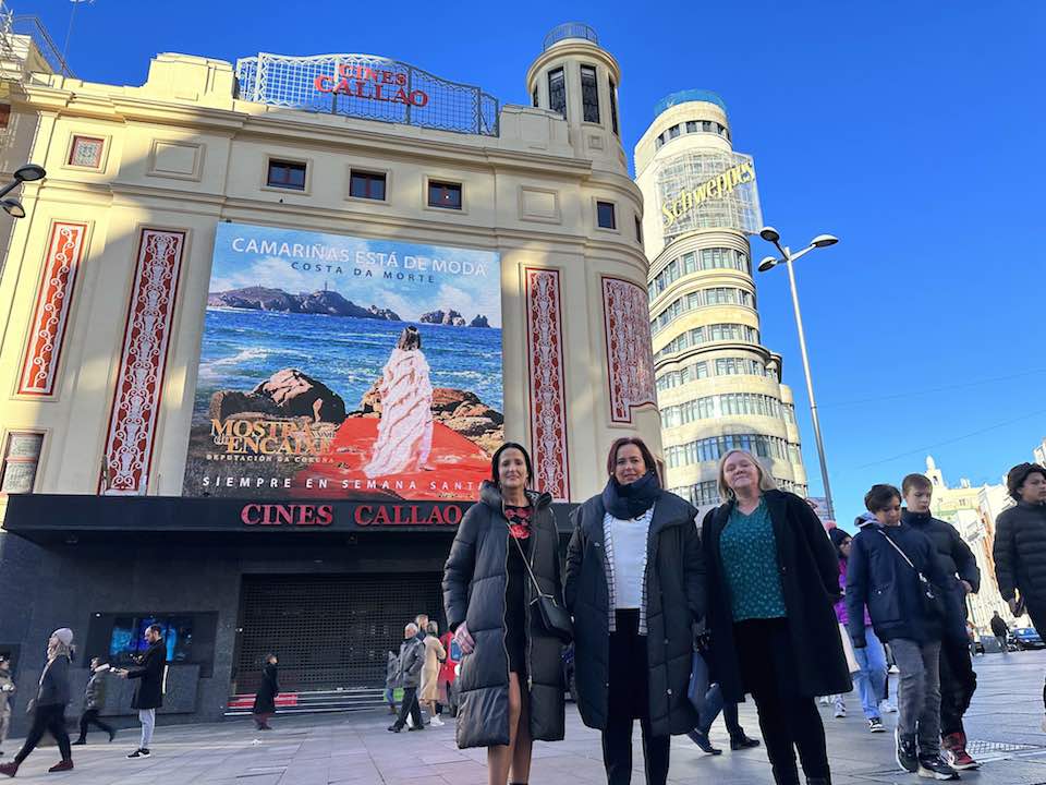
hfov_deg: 71.6
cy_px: 392
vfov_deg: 56.8
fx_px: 725
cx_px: 523
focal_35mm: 24
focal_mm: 6.86
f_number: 1.78
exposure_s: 1/1880
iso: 80
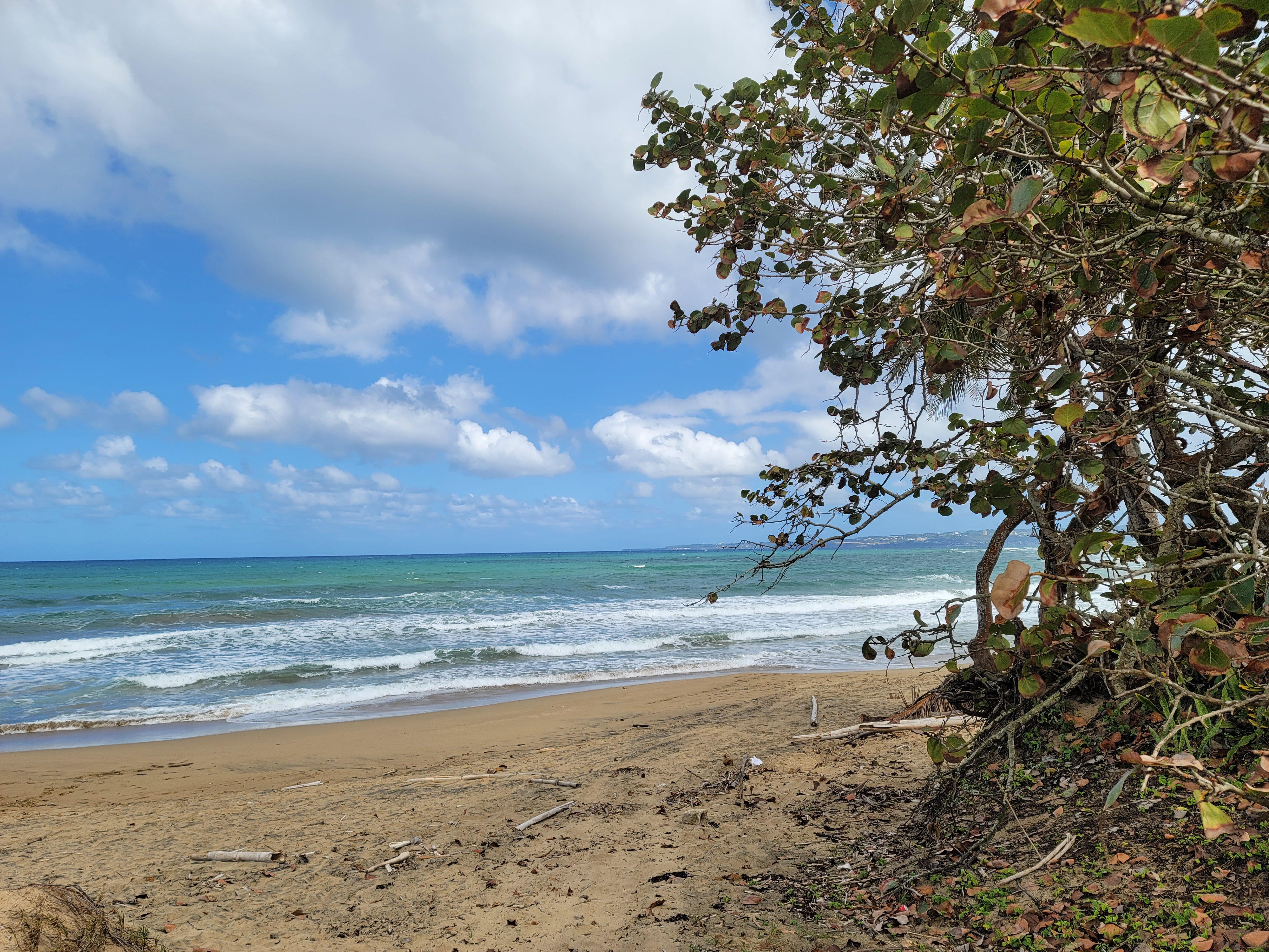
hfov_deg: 69.4
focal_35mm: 25
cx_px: 634
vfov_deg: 54.9
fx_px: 916
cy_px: 476
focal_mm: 7
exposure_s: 1/1248
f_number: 1.8
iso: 20
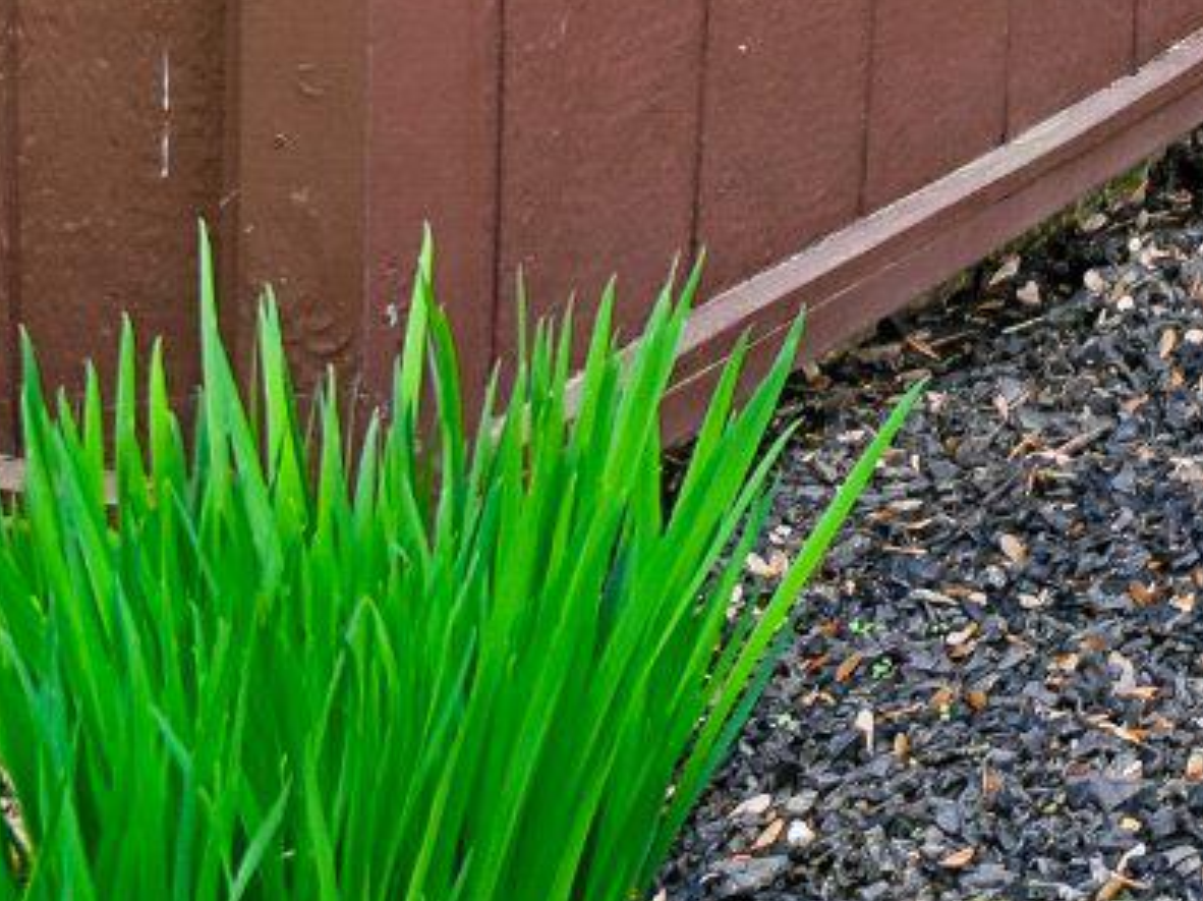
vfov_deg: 12.2
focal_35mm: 105
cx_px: 1740
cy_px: -990
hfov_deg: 17.1
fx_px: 3647
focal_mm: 21
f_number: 5.6
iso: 180
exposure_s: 1/250
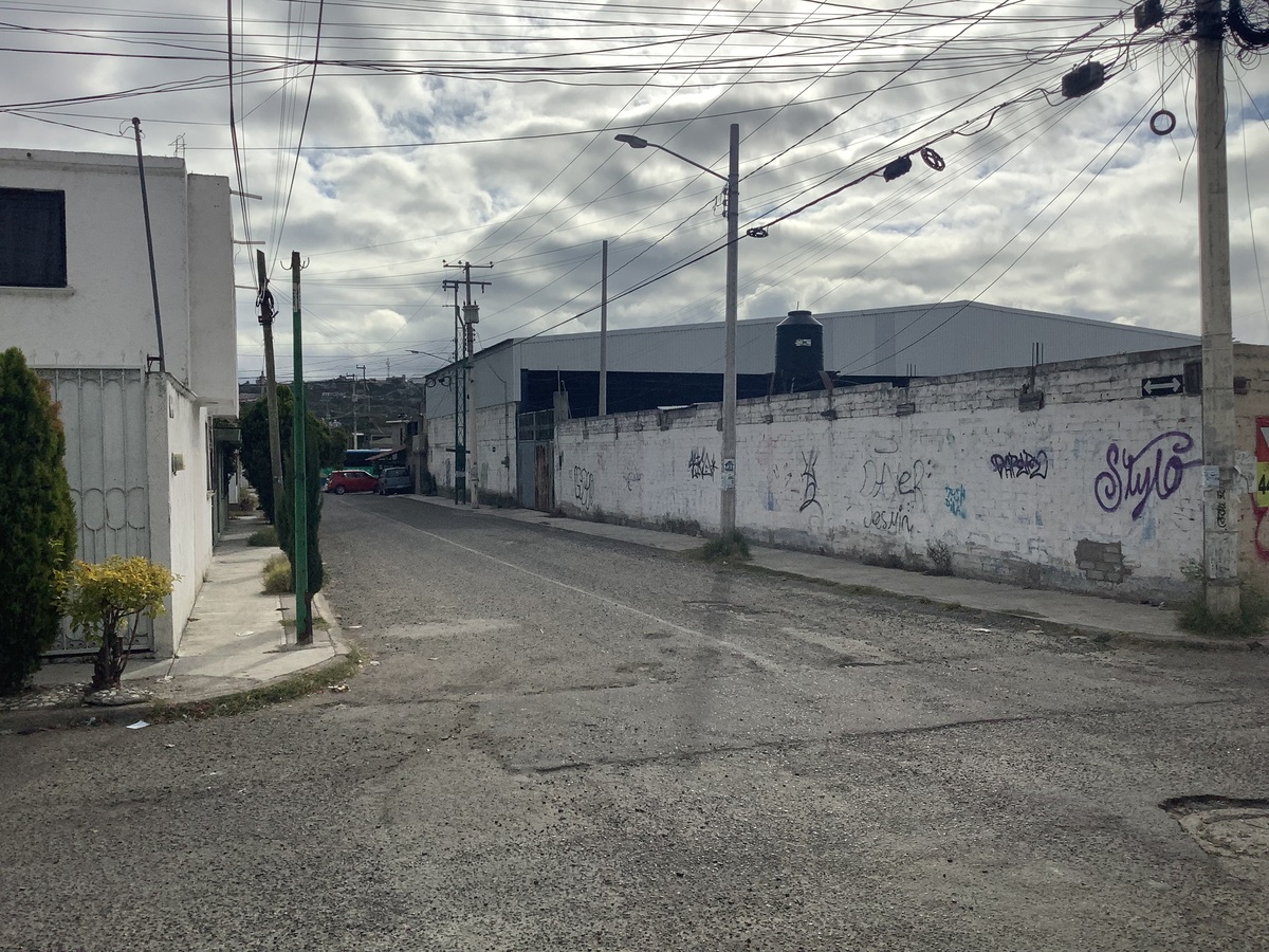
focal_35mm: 31
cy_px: 476
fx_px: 1136
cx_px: 634
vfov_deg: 45.4
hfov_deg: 58.4
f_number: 2.4
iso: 25
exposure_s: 1/5102
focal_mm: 3.3
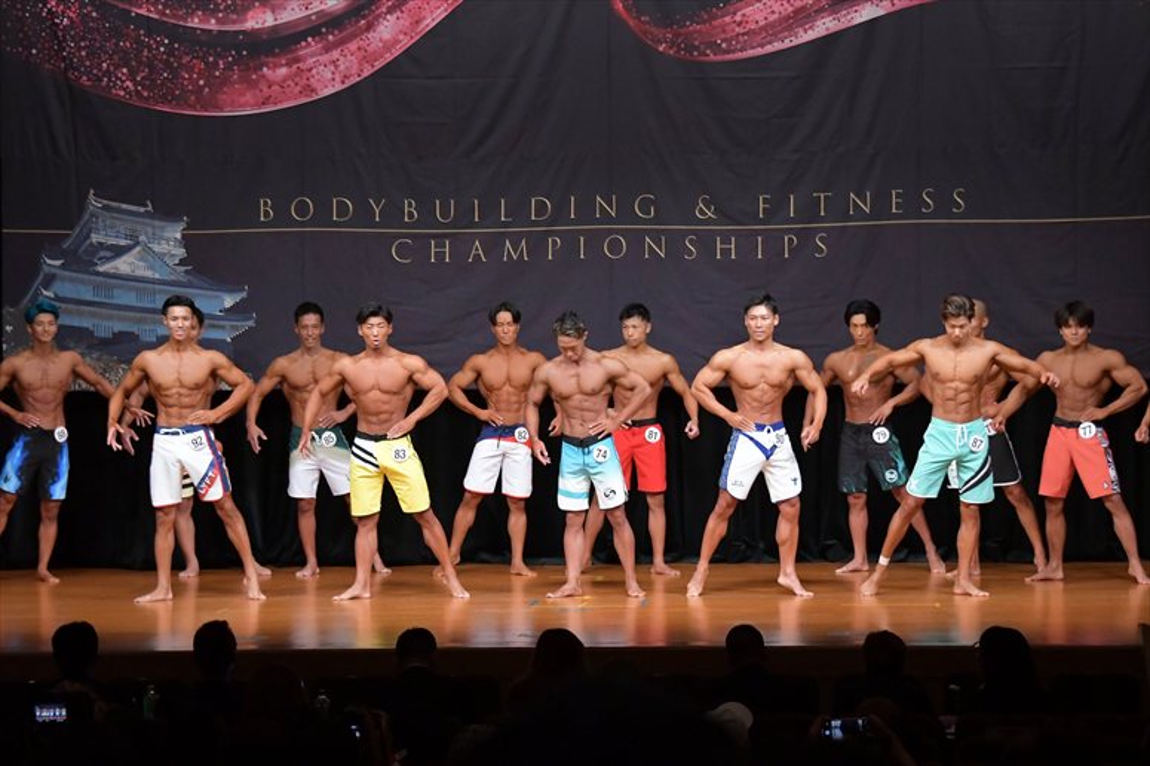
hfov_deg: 16.1
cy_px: 383
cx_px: 575
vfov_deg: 10.8
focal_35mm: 127
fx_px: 4055
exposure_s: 1/400
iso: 5000
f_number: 5.6
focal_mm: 85
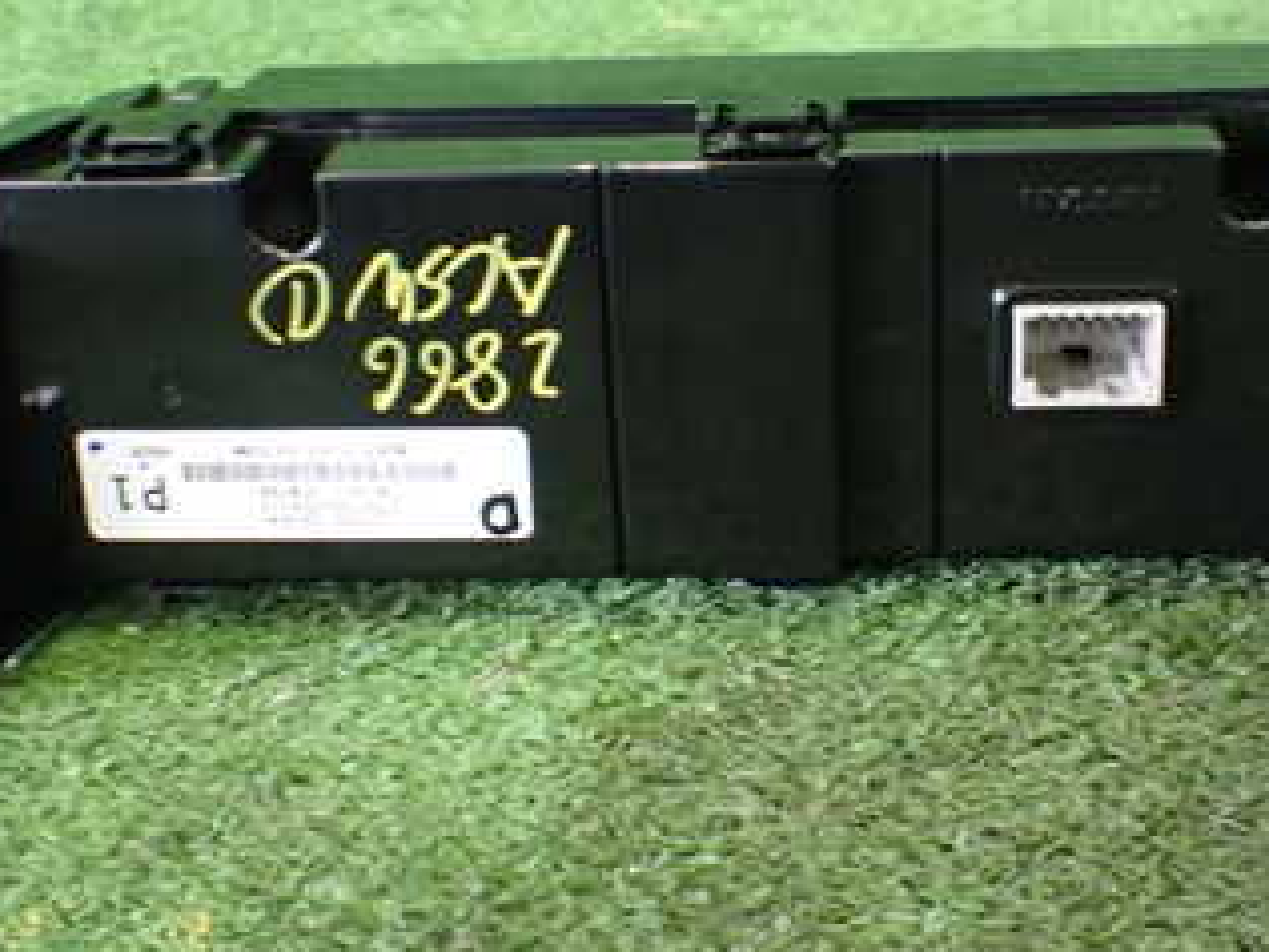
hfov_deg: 33.7
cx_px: 775
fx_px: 2090
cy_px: 358
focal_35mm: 57
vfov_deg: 25.6
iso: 800
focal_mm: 5.4
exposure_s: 1/30
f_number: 2.3
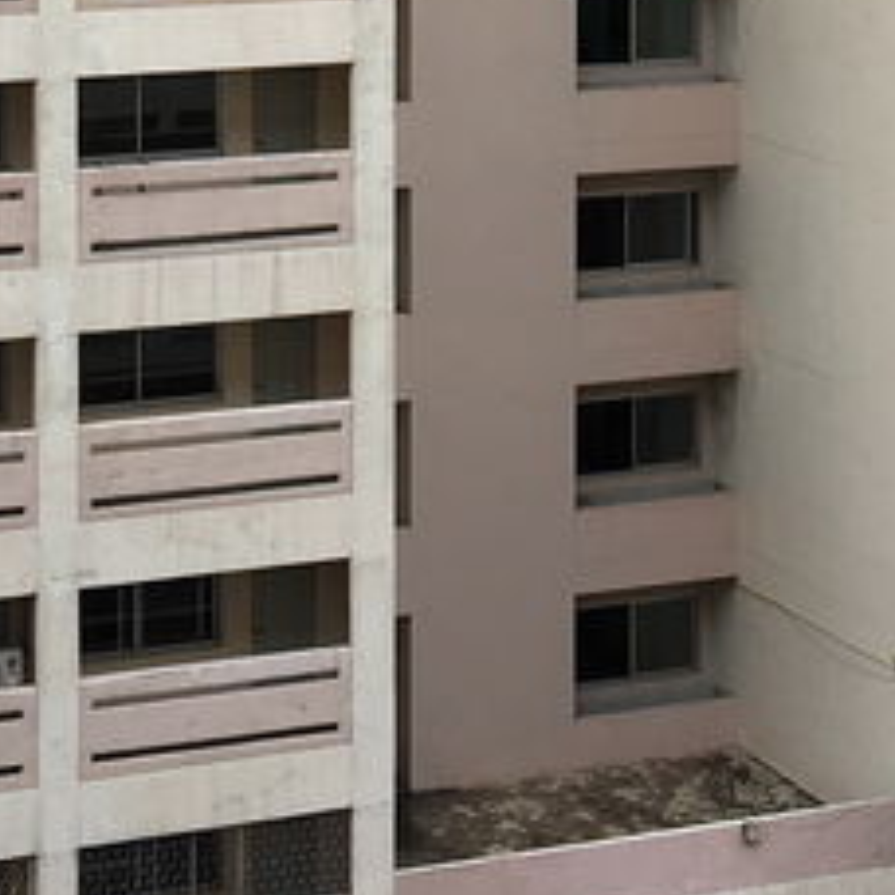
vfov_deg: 14.0
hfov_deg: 14.5
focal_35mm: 120
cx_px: 548
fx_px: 3510
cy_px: -247
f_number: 2.2
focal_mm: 4.15
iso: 25
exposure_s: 1/413
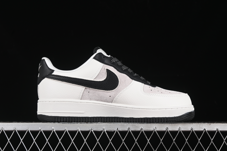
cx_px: 114
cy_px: 76
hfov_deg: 27.0
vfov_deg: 18.2
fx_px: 473
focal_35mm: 75
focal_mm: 50
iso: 160
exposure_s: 1/100
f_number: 8
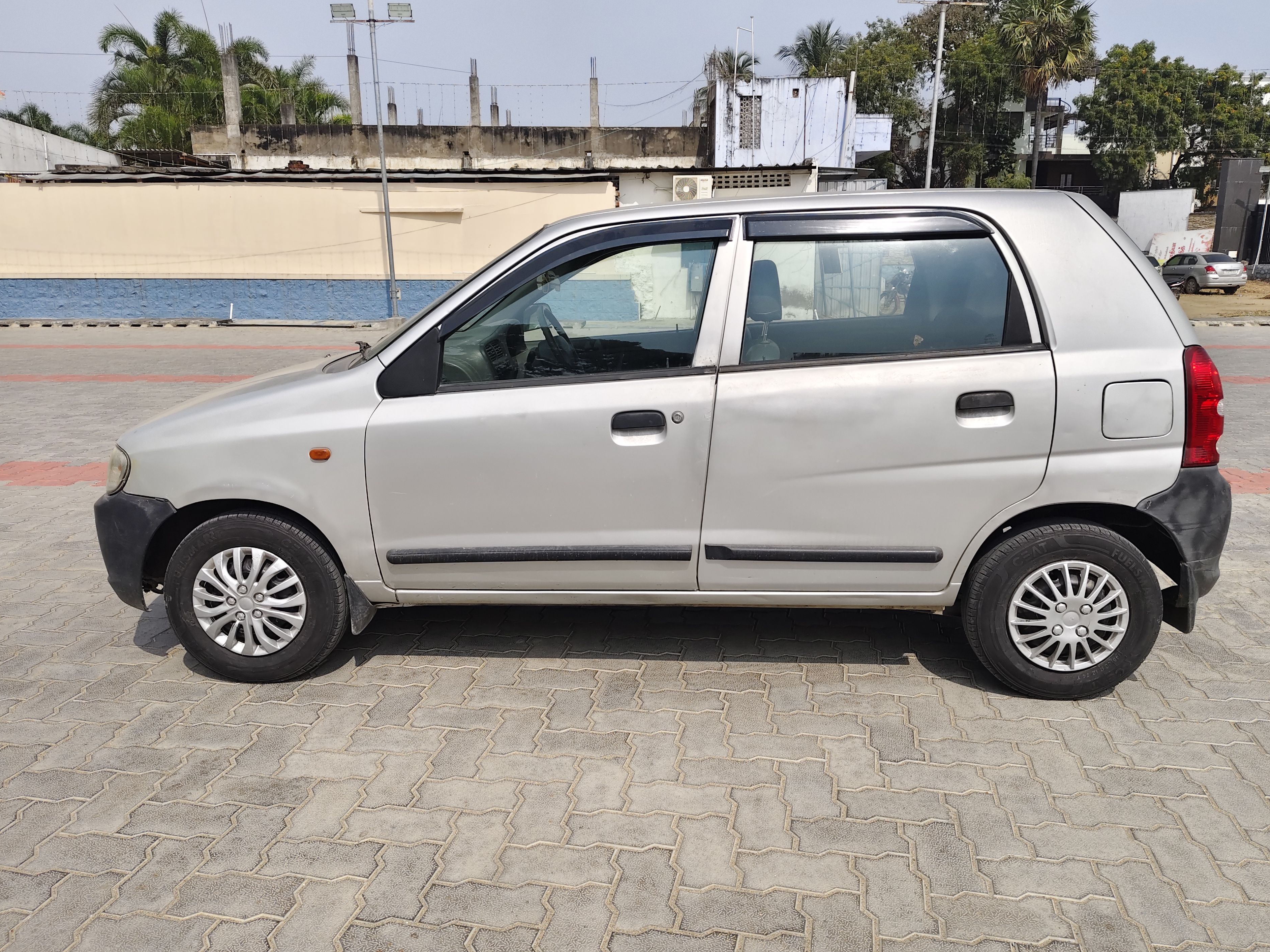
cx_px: 645
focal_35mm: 25
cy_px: 469
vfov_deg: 54.9
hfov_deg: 69.4
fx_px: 917
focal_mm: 5.56
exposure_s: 1/3247
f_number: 1.88
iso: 50
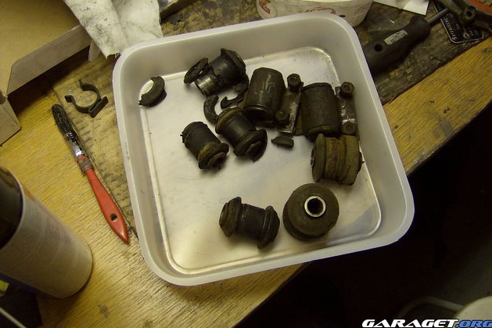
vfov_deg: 35.0
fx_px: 519
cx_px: 246
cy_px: 144
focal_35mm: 38
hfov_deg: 50.7
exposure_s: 1/64
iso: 174
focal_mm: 6
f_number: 2.8
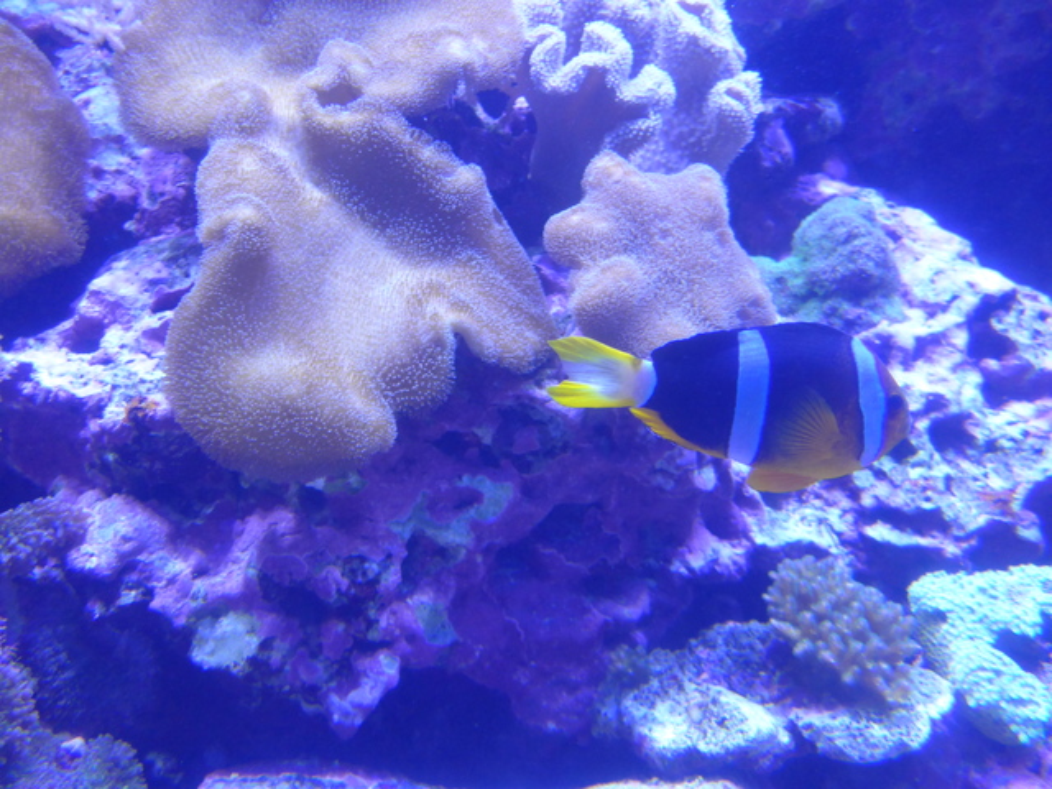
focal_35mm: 29
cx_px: 526
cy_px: 394
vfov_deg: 48.2
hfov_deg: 61.7
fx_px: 881
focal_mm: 6
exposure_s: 1/250
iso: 400
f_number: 2
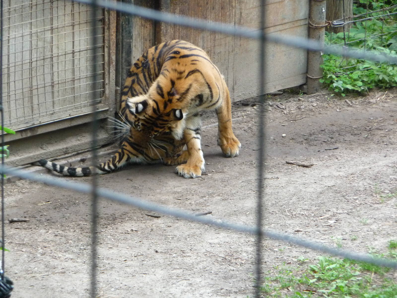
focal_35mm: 264
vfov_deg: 5.6
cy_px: 149
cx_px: 198
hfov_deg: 7.5
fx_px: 3028
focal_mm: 45.4
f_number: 4.9
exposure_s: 1/100
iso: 400
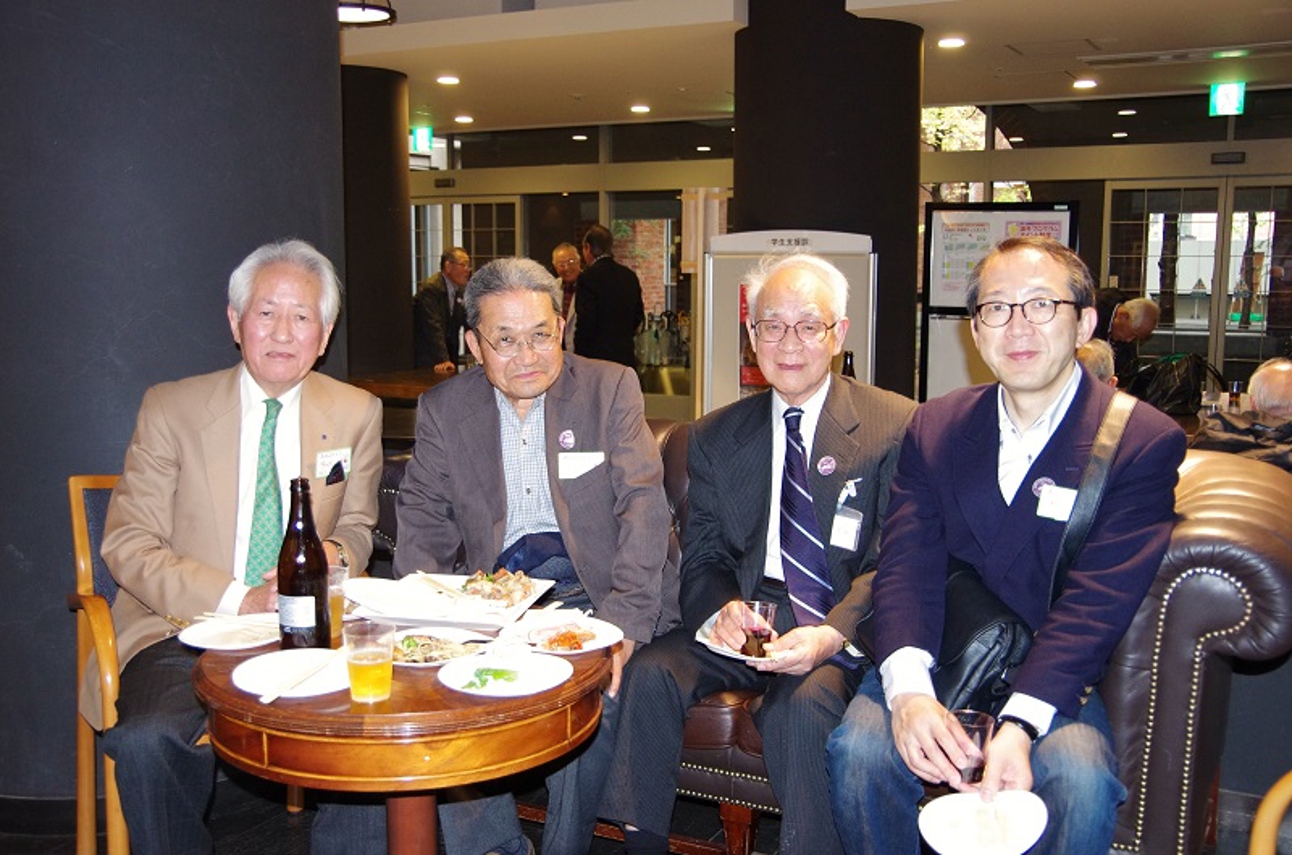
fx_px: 1289
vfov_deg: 36.7
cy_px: 428
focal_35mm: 36
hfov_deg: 53.2
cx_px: 646
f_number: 4
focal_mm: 24
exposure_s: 1/60
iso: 1600
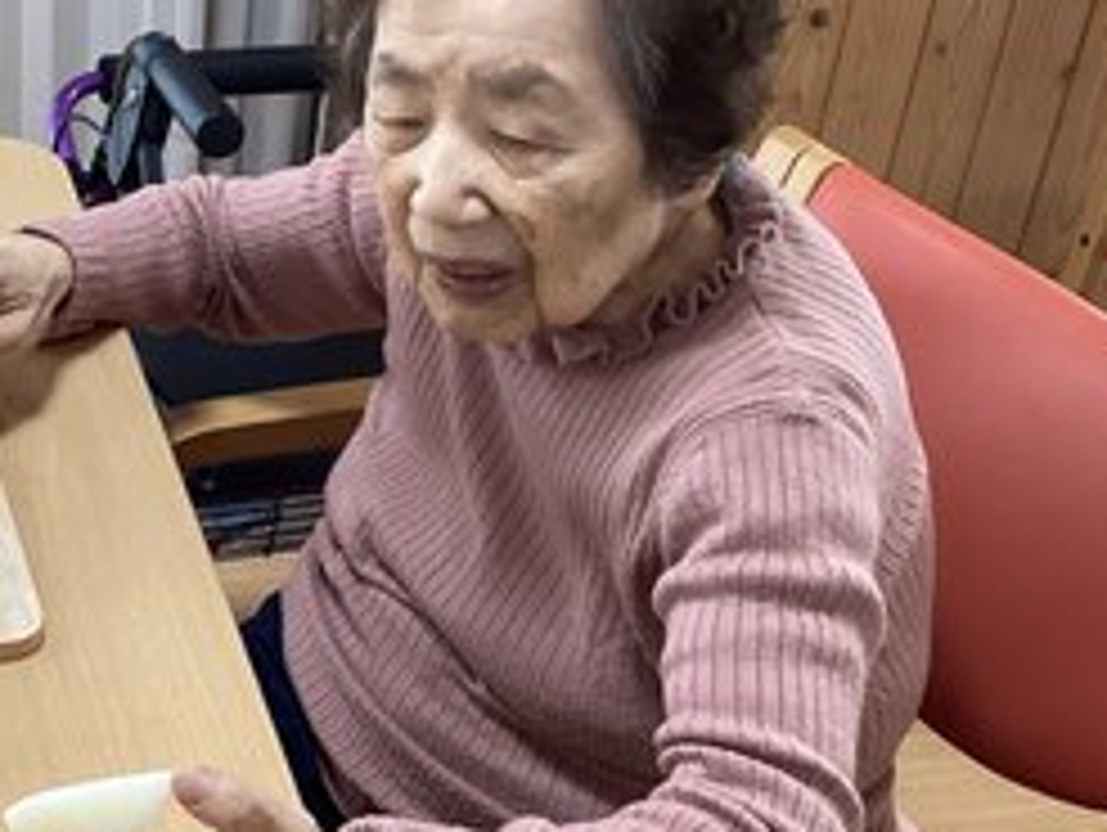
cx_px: 176
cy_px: 376
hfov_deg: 29.8
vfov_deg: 23.3
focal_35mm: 63
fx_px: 2017
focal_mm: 3.3
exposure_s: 1/60
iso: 125
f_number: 2.4
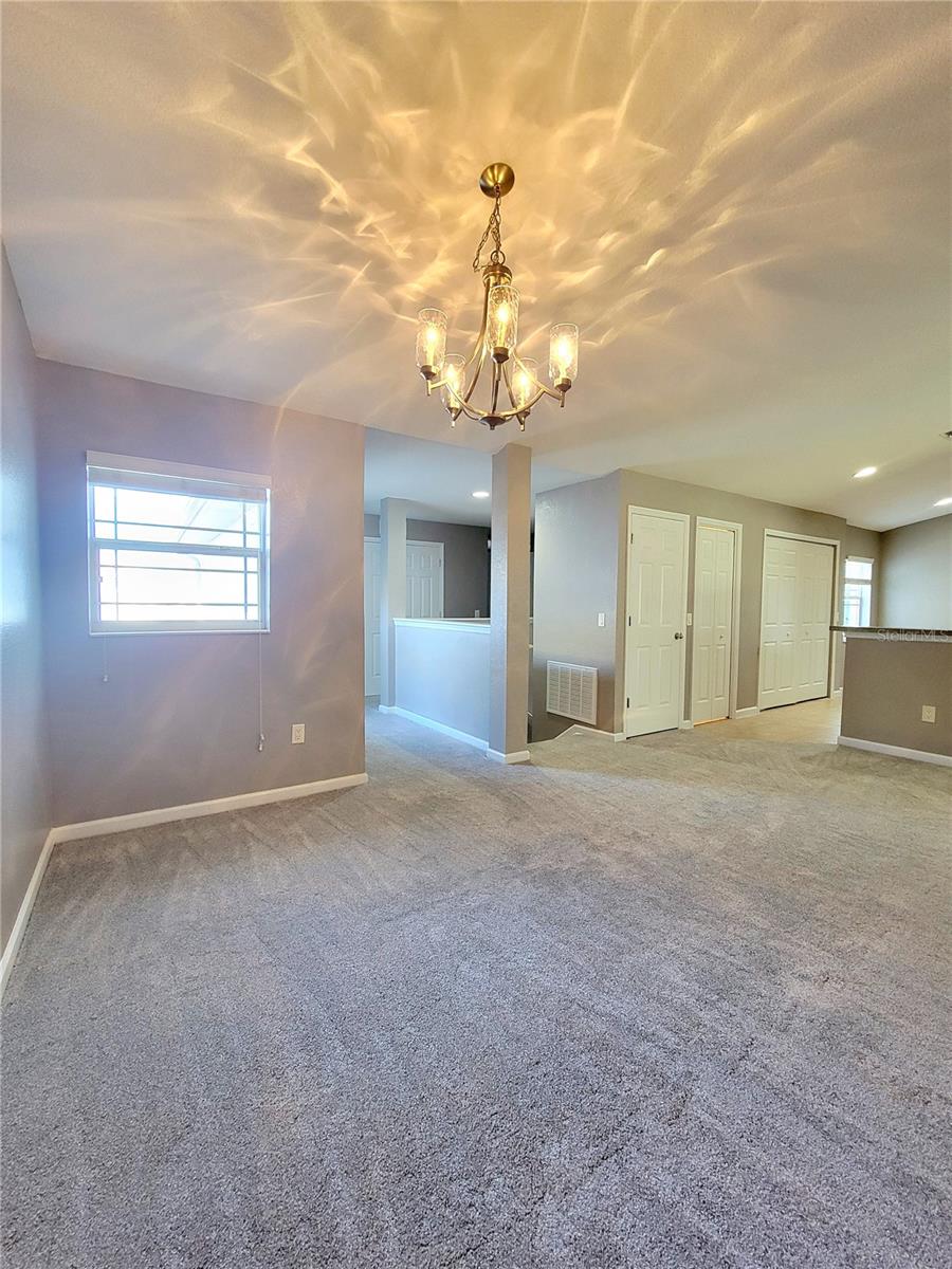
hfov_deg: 89.9
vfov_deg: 106.2
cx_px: 476
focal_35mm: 13
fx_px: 477
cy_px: 634
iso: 250
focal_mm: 2.2
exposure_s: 1/60.2
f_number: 2.2
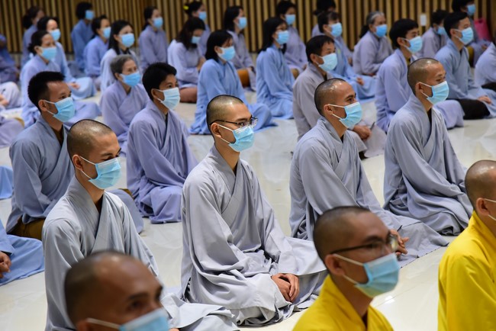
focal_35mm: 120
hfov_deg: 17.1
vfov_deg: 11.4
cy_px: 166
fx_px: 1654
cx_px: 248
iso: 2500
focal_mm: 120
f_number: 5.6
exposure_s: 1/125
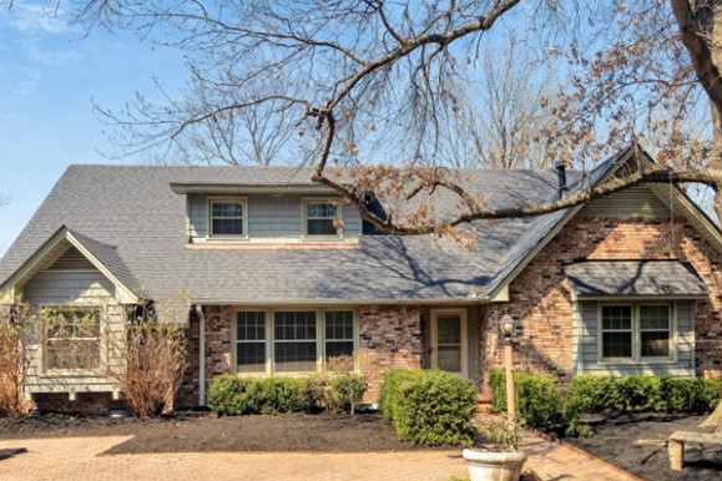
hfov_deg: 61.9
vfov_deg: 43.1
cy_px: 312
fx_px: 602
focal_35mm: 30
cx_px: 367
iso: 100
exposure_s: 1/125
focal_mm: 16
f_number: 7.1
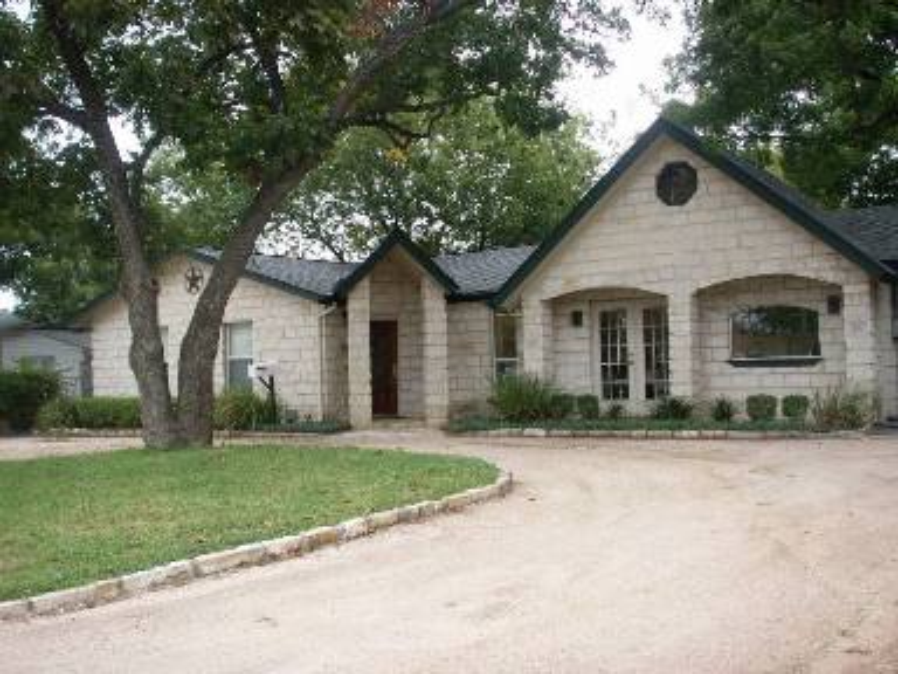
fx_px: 960
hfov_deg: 50.1
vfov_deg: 38.7
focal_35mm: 37
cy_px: 337
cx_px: 449
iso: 50
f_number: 3.5
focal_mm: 7.7
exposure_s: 1/80
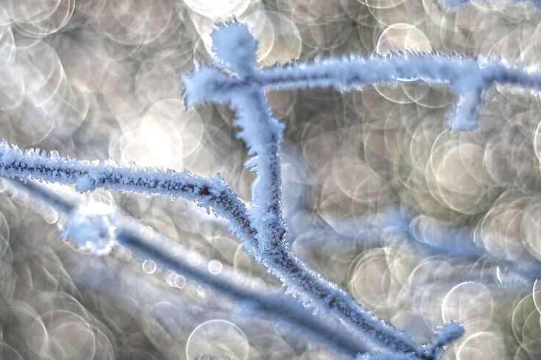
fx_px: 2433
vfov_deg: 8.5
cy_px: 240
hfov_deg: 12.7
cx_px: 171
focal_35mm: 162
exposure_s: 1/640
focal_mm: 50
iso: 64
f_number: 1.4
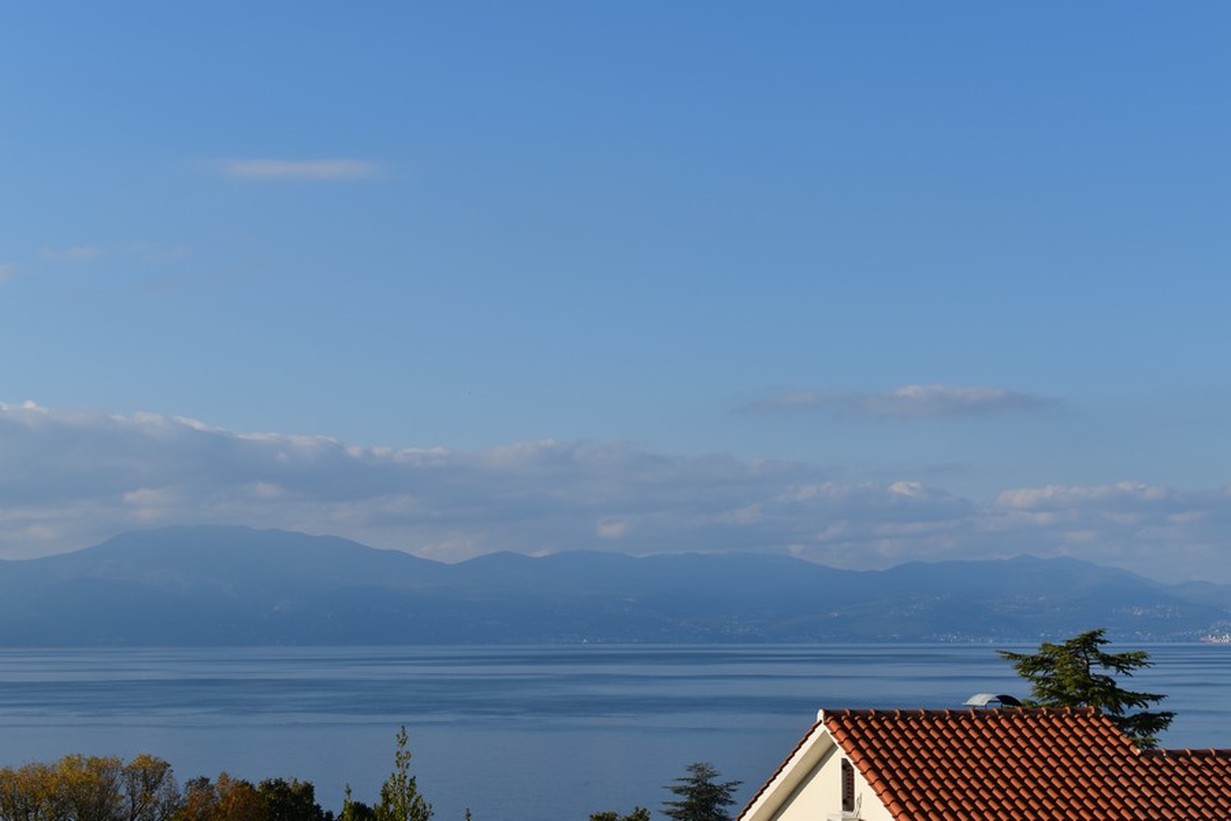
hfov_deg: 28.1
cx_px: 616
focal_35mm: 72
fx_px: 2462
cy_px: 410
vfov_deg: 18.9
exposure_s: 1/320
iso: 100
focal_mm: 48
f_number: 9
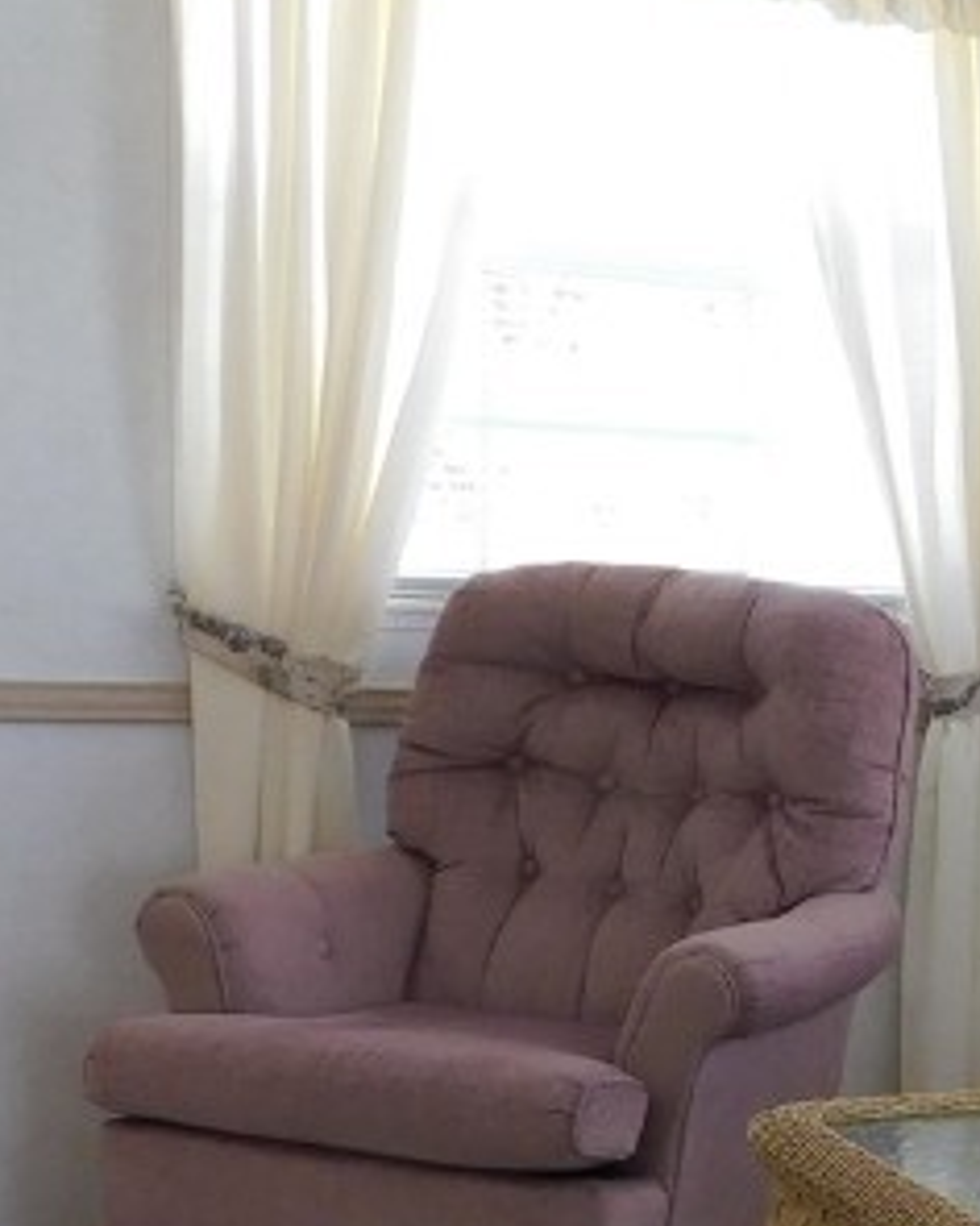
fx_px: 2828
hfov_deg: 17.2
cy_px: 1027
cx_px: 1578
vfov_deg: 24.0
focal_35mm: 78
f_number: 3
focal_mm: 4
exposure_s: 1/40
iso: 125
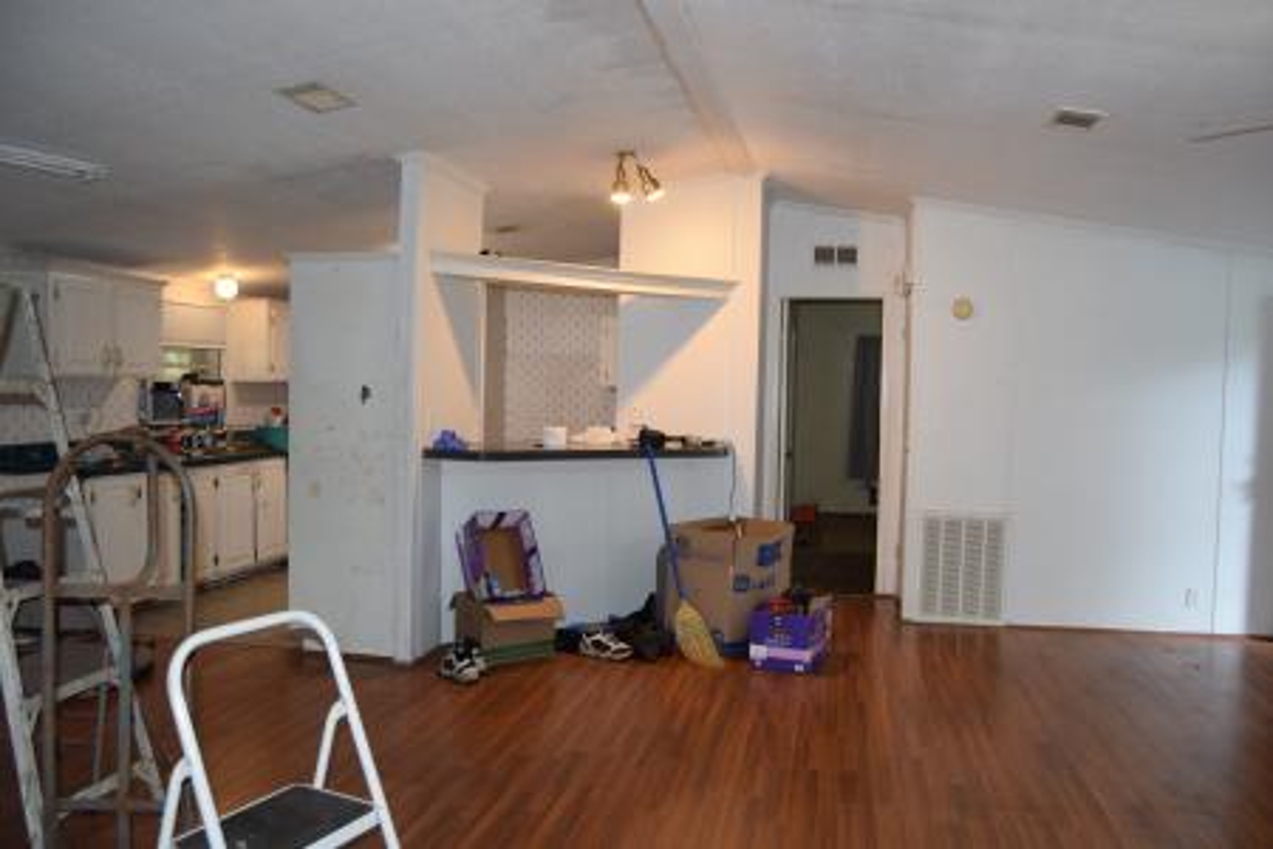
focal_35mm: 27
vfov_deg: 47.9
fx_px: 955
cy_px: 424
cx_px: 636
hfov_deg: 67.4
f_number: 4
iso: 800
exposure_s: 1/60
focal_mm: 18
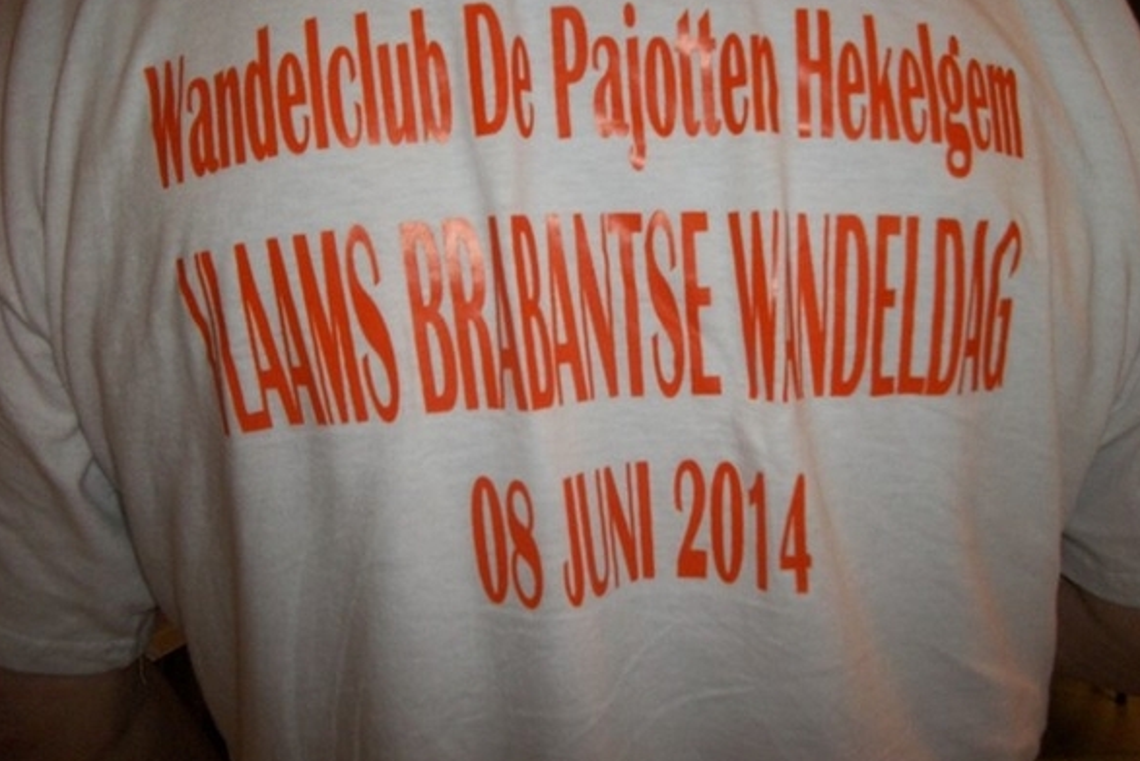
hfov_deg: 55.8
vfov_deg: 38.9
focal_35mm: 34
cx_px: 569
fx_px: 1077
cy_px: 351
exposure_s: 1/125
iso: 250
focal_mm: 5.7
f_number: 2.9
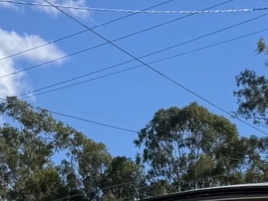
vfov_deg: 10.9
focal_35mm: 115
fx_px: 891
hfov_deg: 16.6
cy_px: 479
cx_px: 300
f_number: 1.78
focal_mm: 6.76
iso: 80
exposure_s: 1/6173
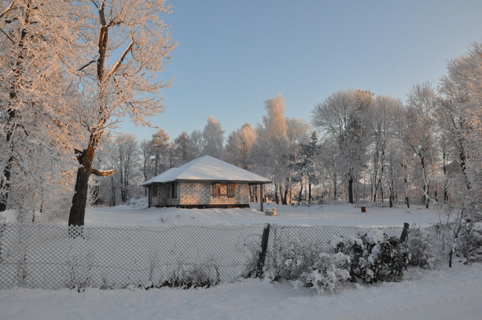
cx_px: 241
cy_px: 160
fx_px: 361
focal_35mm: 27
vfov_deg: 47.9
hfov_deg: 67.4
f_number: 14
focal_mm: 18
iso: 3200
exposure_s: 1/800
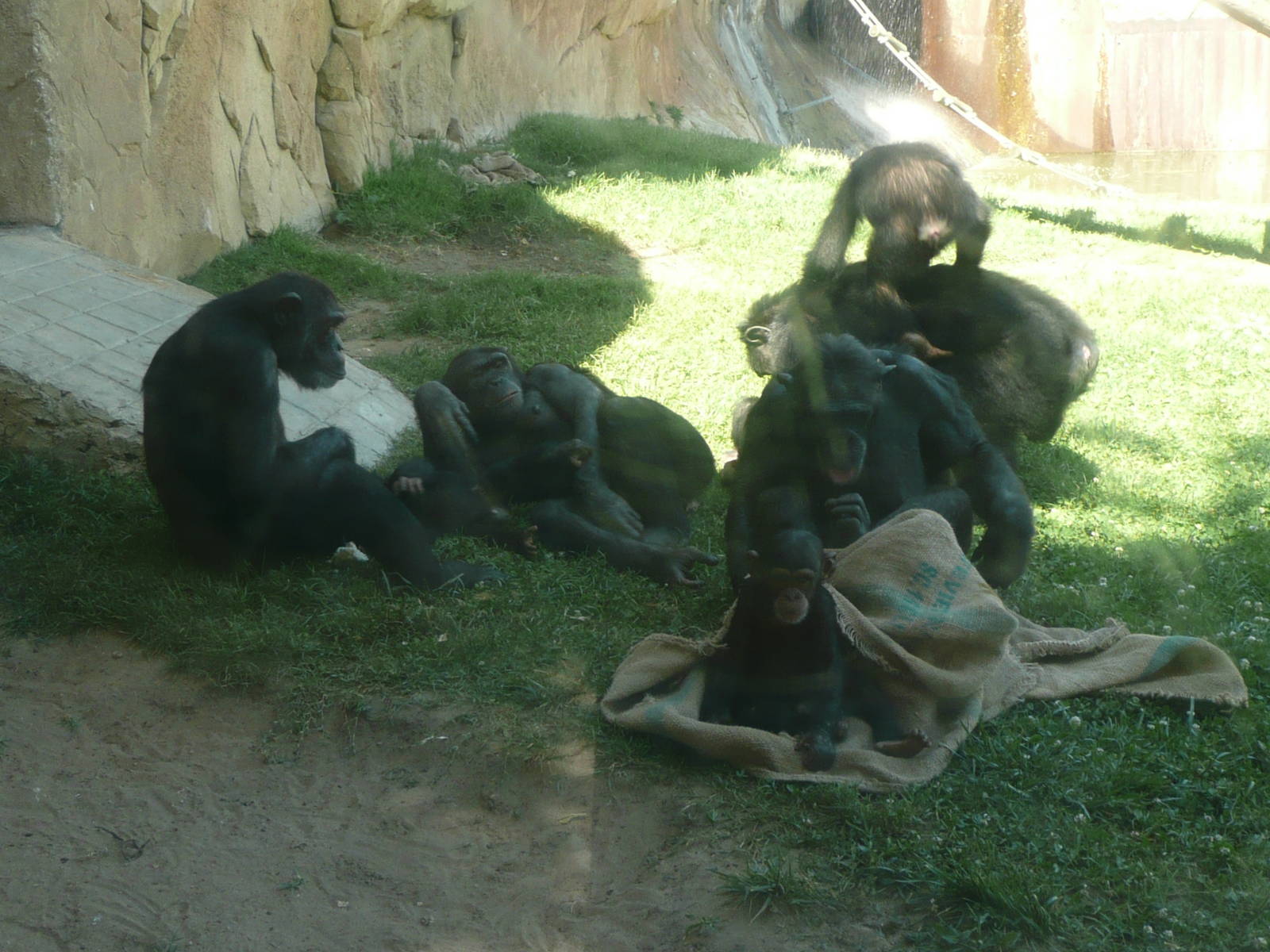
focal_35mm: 51
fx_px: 1871
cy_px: 476
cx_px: 635
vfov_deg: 28.6
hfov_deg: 37.5
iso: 100
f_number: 3.6
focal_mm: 5.5
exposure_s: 1/80
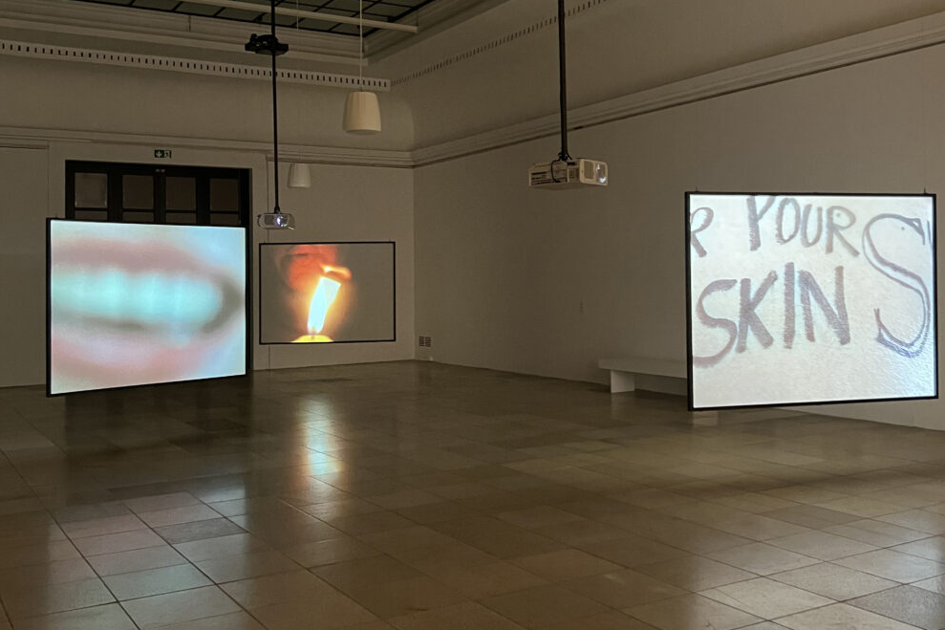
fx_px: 735
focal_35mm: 28
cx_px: 481
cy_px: 284
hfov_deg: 65.5
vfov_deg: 46.3
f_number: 1.6
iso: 125
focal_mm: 5.1
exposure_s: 1/100
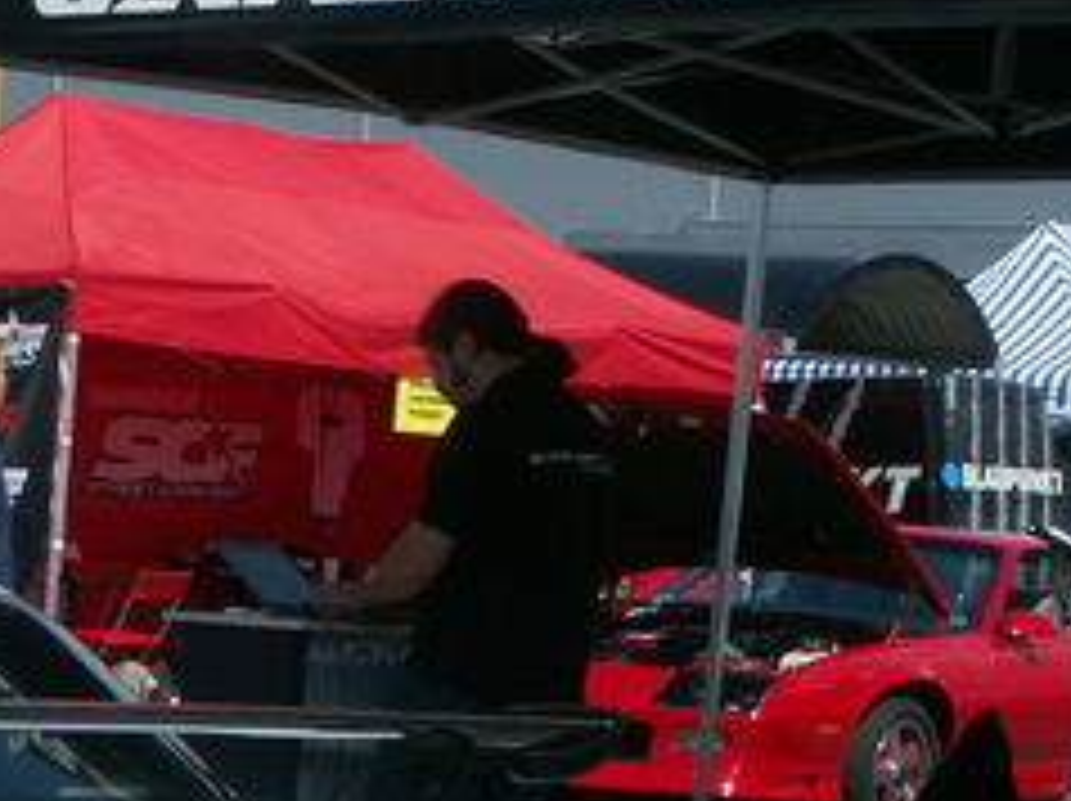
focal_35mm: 132
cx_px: -315
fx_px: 4080
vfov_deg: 11.1
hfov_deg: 14.3
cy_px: 774
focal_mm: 12.64
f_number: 9
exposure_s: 1/500
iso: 100
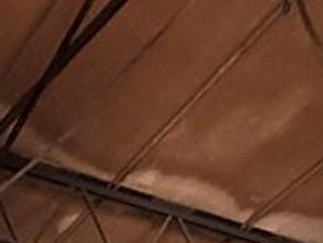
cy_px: 760
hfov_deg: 16.7
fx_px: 999
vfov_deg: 9.9
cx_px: -158
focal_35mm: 107
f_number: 2.2
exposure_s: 1/120
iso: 400
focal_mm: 2.22
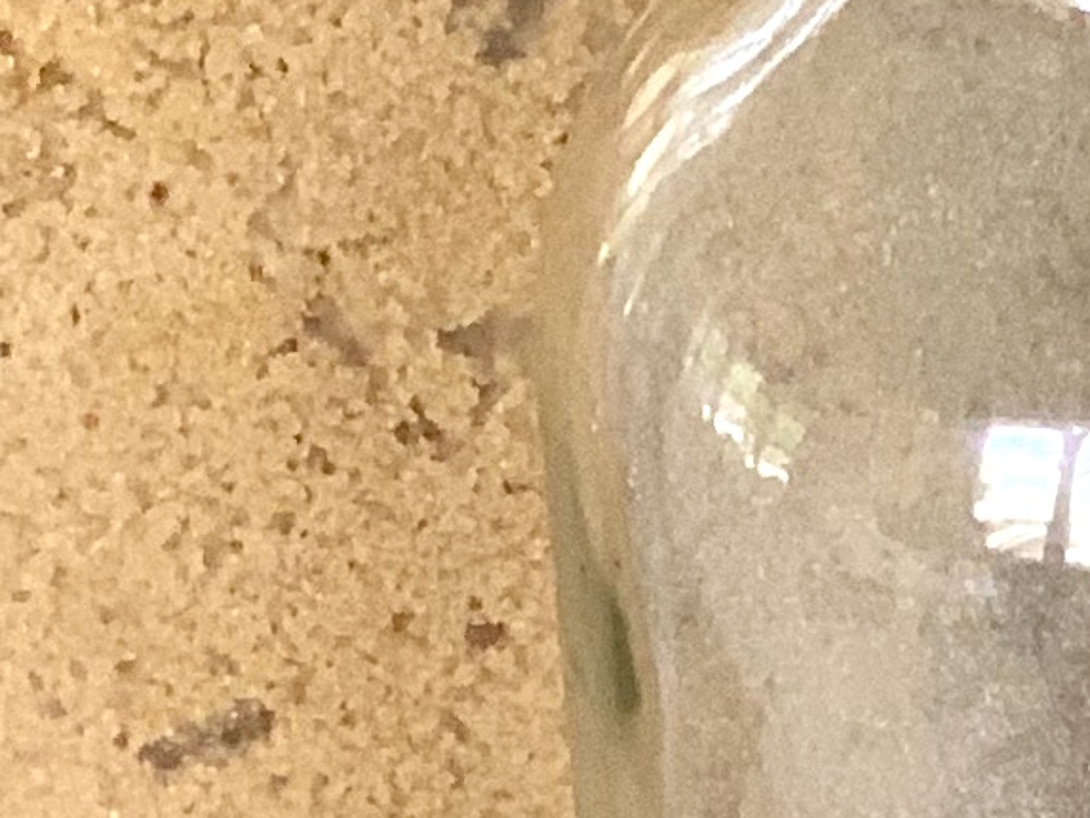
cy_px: 266
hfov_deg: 5.2
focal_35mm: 366
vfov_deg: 4.1
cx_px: 3006
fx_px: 11527
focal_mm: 6
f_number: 2.4
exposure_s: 1/60
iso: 100
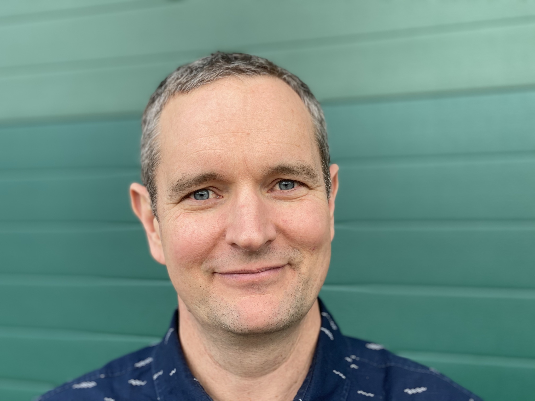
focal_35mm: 52
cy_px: 200
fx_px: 804
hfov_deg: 36.8
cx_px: 268
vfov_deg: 28.0
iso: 20
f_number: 2
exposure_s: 1/198
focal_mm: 6
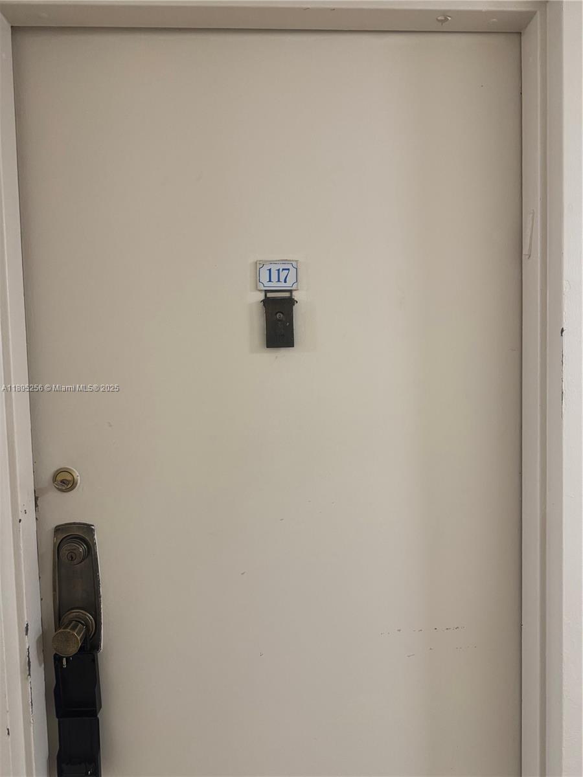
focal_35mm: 24
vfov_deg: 71.6
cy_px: 388
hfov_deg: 56.8
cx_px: 292
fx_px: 539
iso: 320
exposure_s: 1/60
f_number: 1.78
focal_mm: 6.76
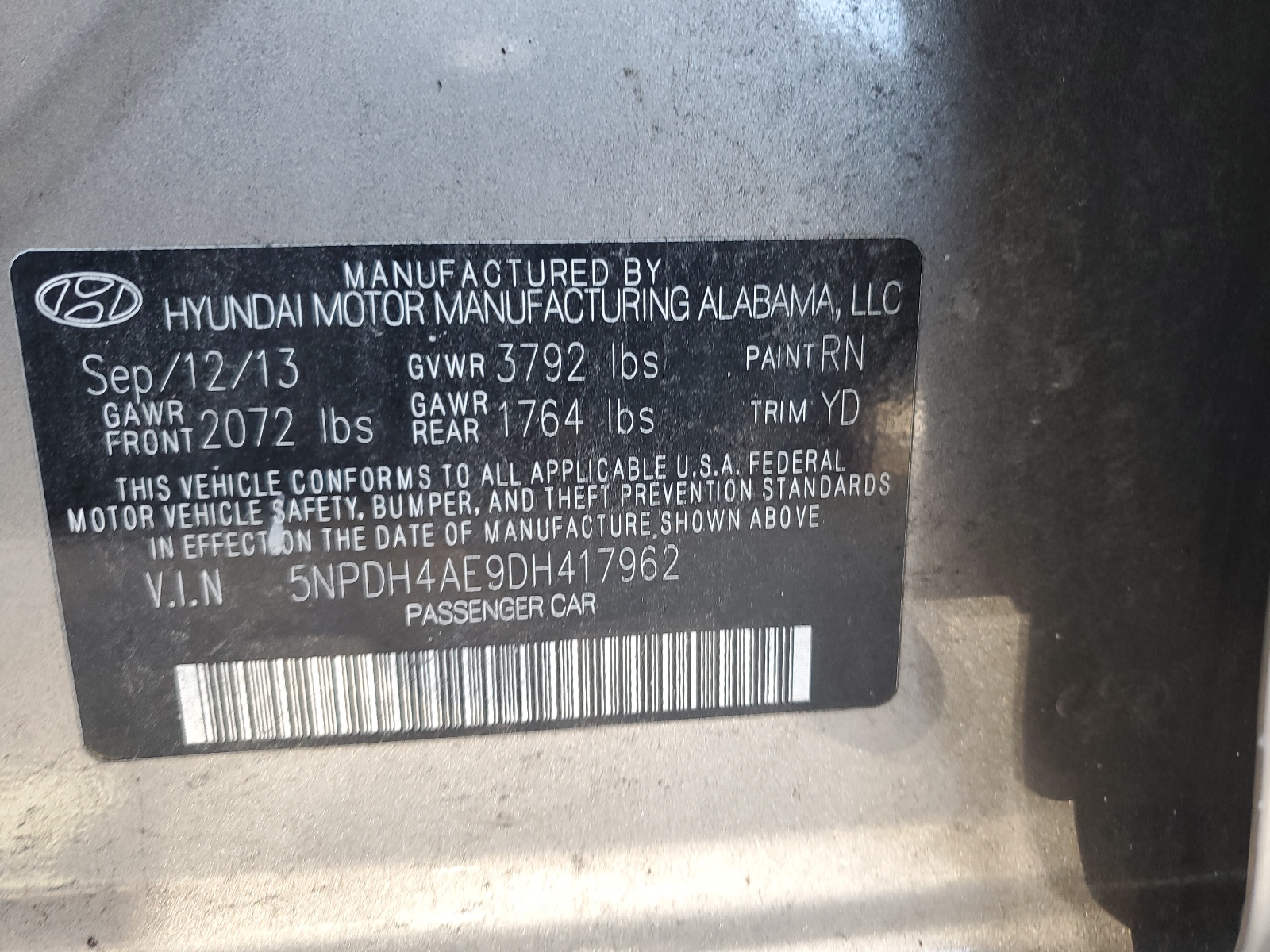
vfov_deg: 53.1
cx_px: 635
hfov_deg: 67.3
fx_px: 954
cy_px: 476
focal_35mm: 26
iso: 64
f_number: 1.5
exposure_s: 1/60.2
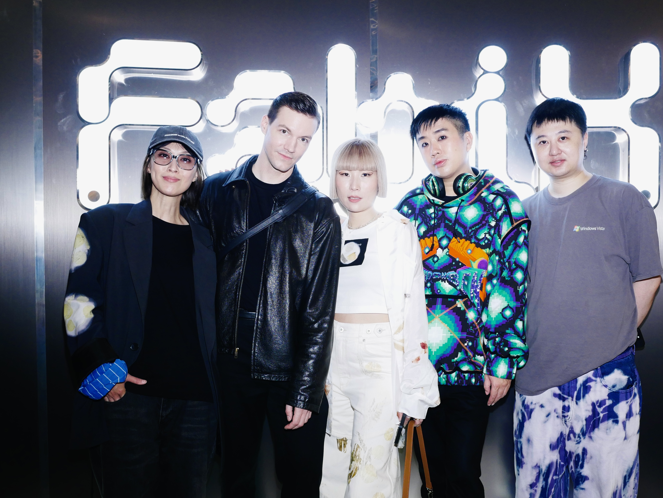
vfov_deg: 40.7
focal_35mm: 35
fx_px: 671
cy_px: 252
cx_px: 370
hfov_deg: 52.5
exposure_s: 1/125
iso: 800
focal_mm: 15
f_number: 3.5
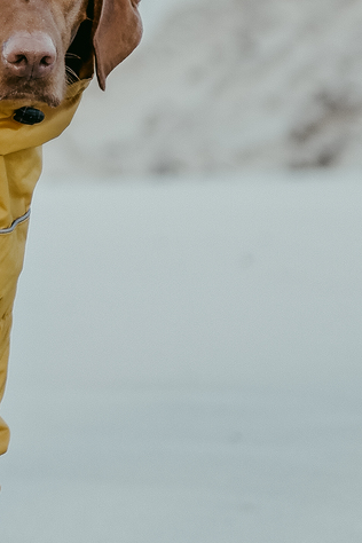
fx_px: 2866
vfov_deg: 10.6
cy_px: -110
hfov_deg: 7.1
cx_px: -206
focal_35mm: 190
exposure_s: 1/2500
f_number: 1.6
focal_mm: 30
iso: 400
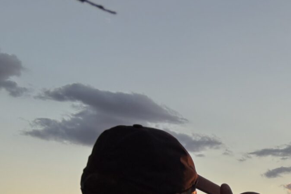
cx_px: 505
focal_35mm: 103
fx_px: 833
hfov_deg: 16.8
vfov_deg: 12.5
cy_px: 310
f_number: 1.6
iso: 50
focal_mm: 5.96
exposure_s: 1/1032
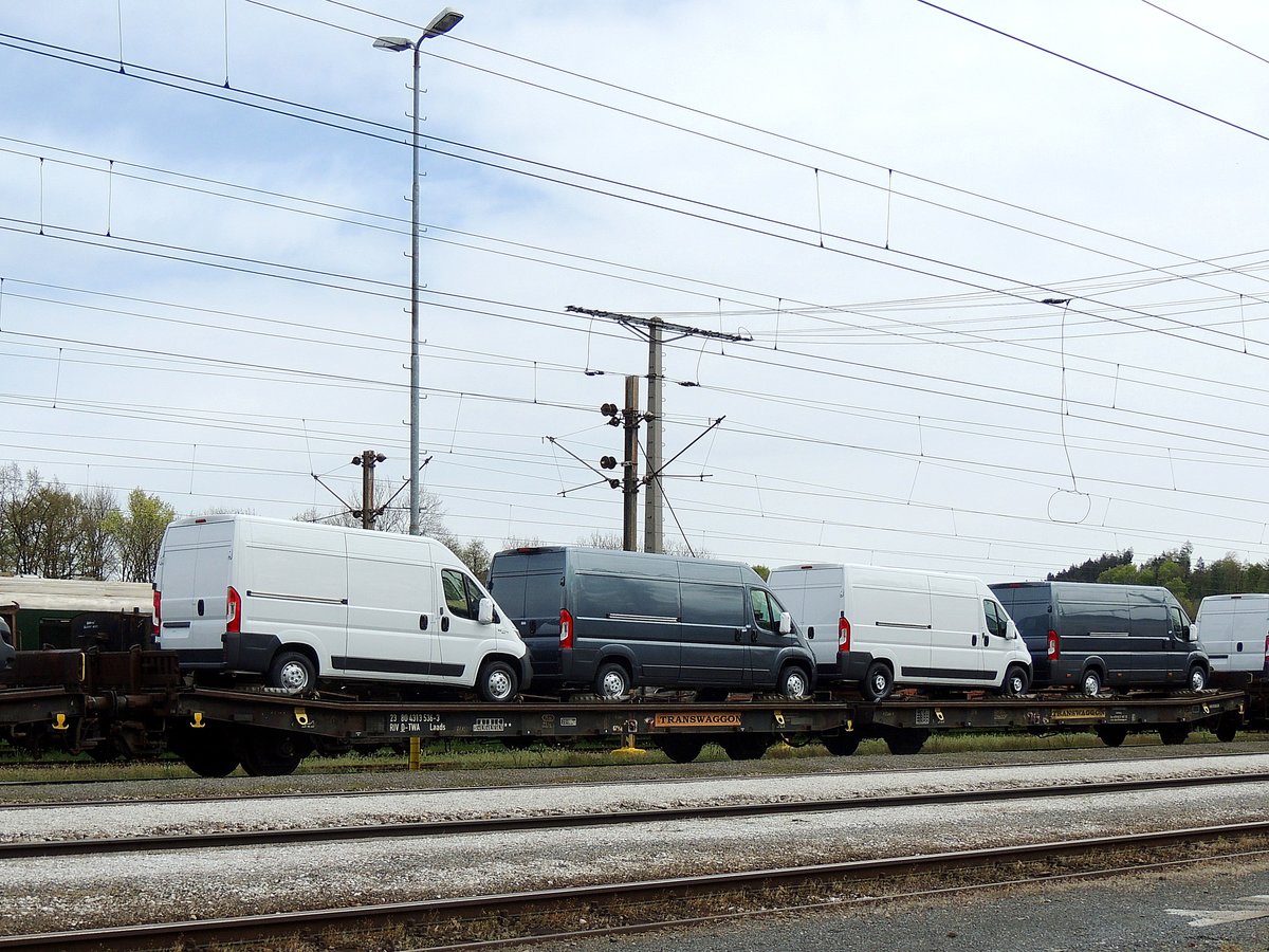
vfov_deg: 30.9
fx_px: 1723
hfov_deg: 40.4
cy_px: 476
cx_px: 634
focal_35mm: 47
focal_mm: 8.3
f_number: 3.5
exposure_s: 1/1250
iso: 100
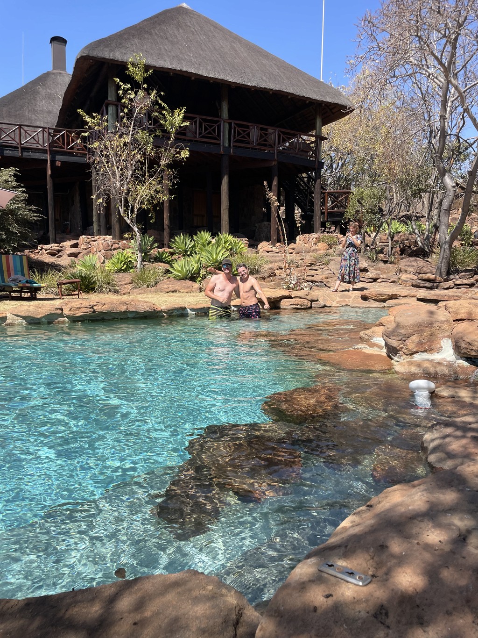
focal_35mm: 26
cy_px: 319
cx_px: 239
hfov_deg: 53.1
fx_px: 479
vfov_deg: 67.3
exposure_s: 1/2174
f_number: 1.6
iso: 32
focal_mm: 4.2
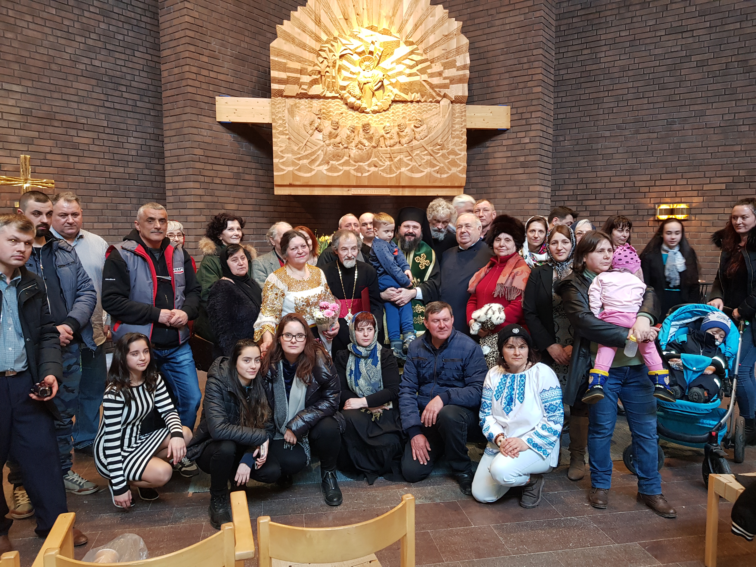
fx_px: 568
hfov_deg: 67.3
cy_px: 284
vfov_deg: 53.1
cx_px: 378
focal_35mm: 26
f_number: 1.7
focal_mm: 4.2
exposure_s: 1/20
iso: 160
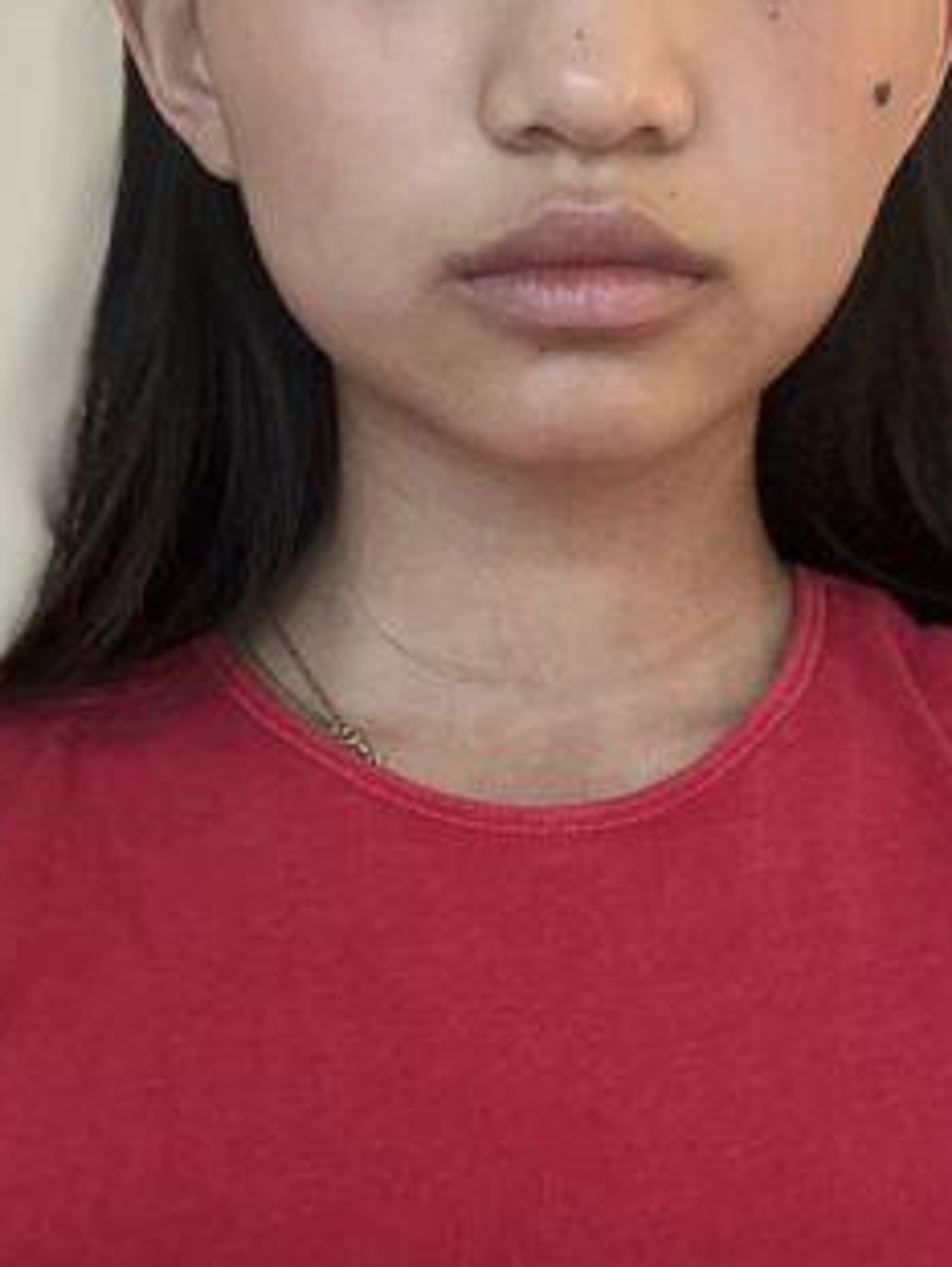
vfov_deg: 32.9
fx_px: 2124
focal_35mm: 58
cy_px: 405
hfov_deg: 25.2
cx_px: 609
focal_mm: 2.69
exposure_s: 1/30
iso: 500
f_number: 1.9
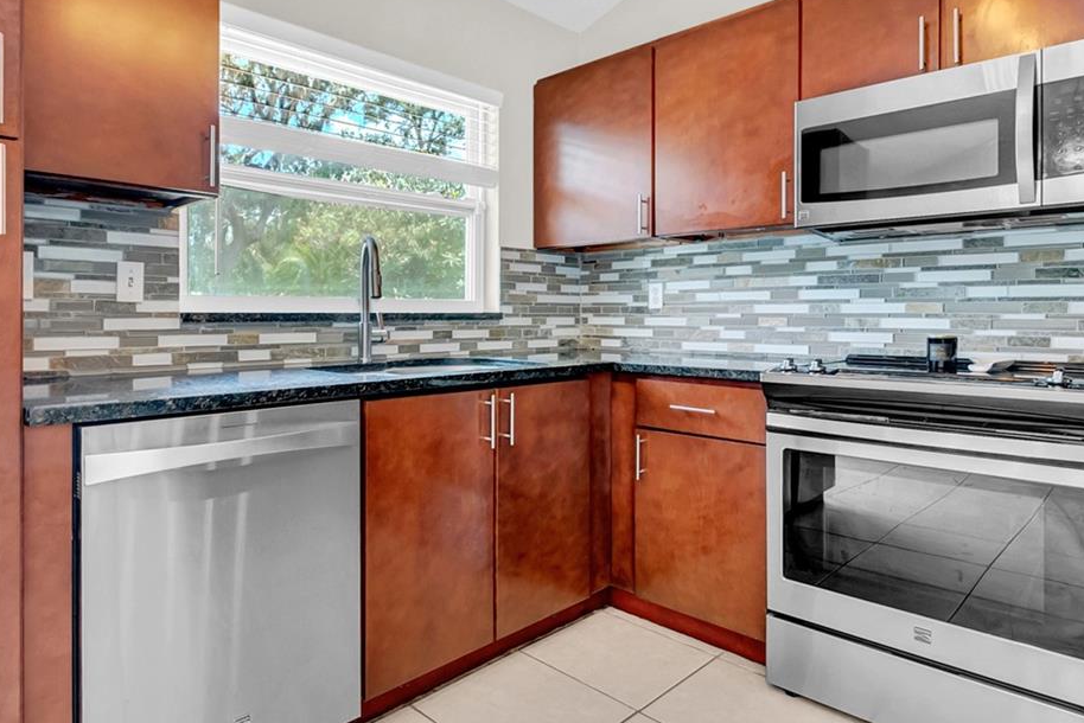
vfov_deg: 59.5
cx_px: 461
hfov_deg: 80.7
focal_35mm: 21
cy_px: 350
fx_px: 632
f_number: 8
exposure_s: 1/30
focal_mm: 12
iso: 800
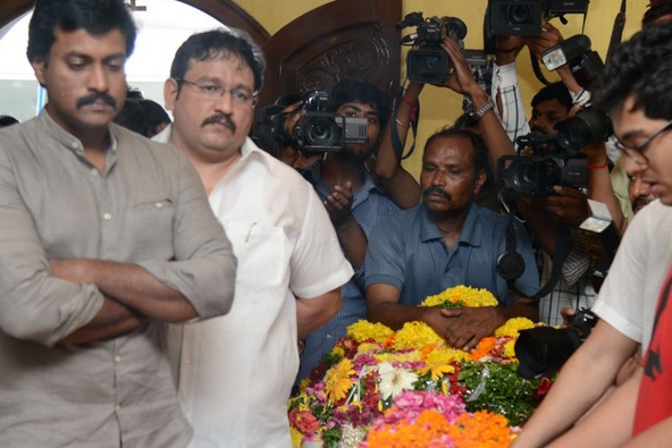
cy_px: 268
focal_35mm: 83
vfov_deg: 16.5
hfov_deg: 24.5
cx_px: 367
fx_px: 1550
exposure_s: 1/160
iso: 640
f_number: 4
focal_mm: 48
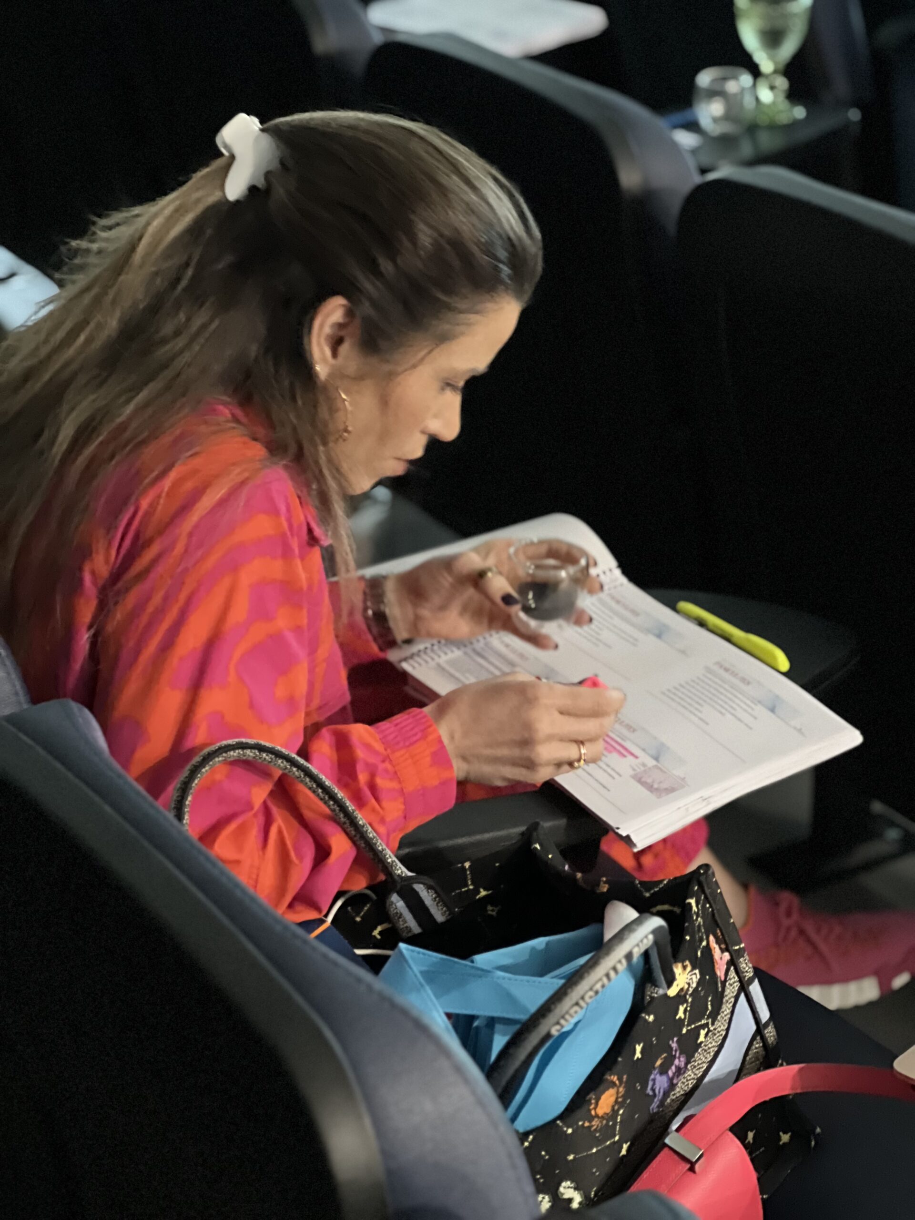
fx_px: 2714
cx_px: 458
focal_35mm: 77
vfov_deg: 25.3
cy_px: 610
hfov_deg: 19.1
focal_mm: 9
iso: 1000
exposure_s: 1/15
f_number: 2.8
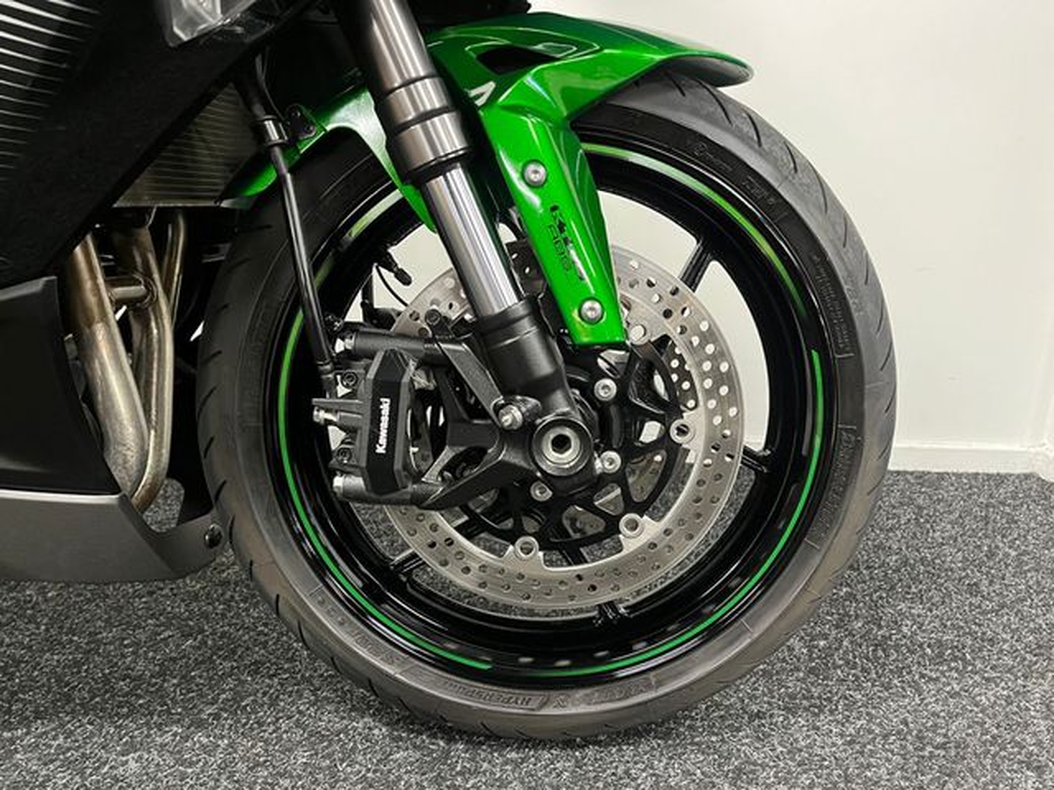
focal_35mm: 26
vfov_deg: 53.1
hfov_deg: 67.3
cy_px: 395
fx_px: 792
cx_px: 527
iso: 400
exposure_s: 1/33
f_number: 1.6
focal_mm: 5.1
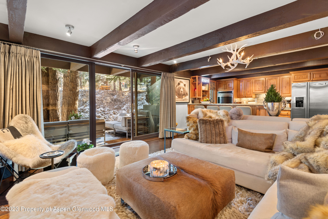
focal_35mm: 17
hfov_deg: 93.3
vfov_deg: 70.5
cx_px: 164
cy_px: 110
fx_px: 155
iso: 100
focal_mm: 17
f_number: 7.1
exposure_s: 2
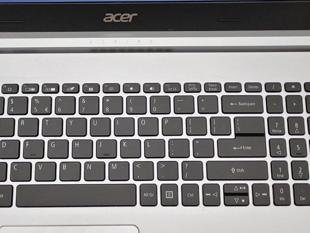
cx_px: 122
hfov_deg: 41.9
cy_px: 174
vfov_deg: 31.6
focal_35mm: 45
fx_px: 403
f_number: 1.8
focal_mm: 4.36
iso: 50
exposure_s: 1/120
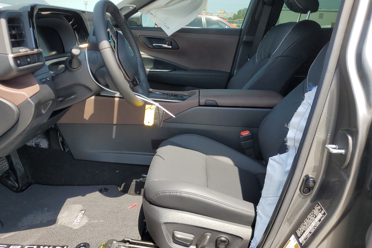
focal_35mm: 28
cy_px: 120
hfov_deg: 65.5
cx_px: 181
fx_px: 289
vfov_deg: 46.4
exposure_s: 1/714
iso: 50
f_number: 1.5
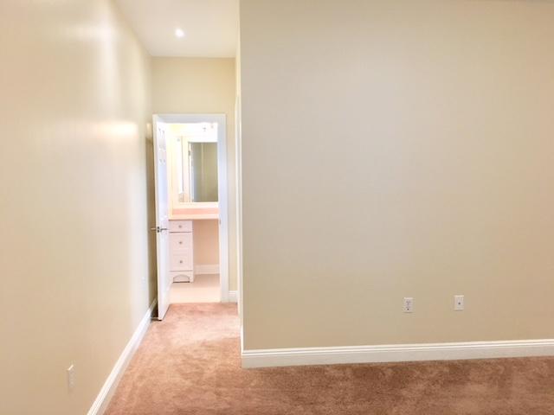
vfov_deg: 48.2
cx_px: 277
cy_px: 208
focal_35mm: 29
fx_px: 464
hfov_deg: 61.7
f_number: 2.2
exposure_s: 1/15
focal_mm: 4.15
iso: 40
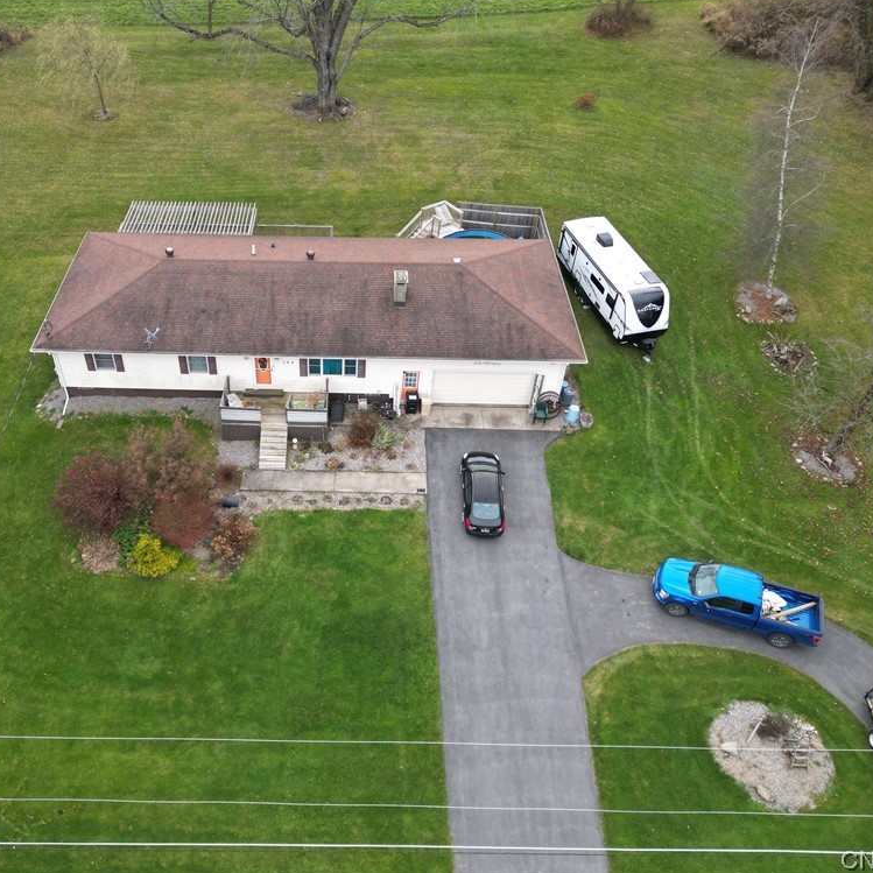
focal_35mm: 29
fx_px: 827
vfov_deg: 55.6
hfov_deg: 54.9
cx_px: 324
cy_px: 432
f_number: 1.7
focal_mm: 6.72
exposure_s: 1/400
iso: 100
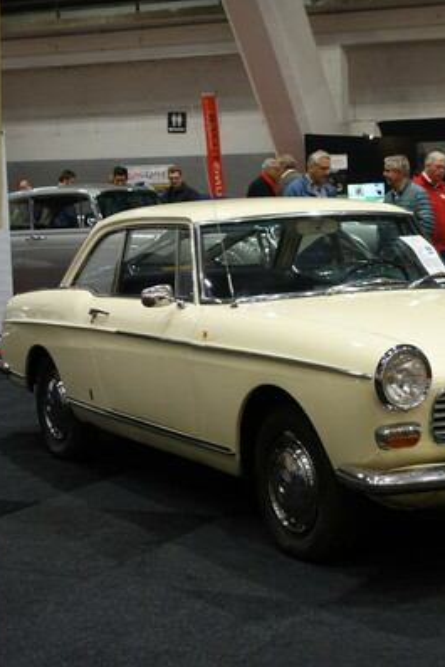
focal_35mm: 74
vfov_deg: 27.3
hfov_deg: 18.2
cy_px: 333
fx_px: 1371
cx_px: 376
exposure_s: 1/50
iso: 640
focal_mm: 18.23
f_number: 3.2
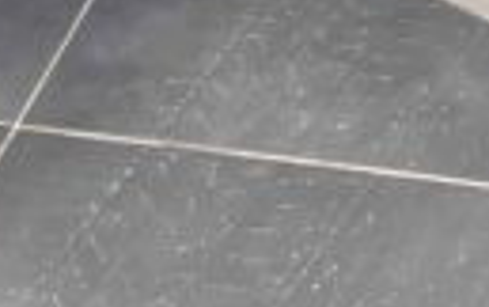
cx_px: 550
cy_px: -1076
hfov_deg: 9.5
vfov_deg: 5.1
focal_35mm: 218
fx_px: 2909
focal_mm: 5.1
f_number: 1.6
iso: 64
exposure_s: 1/100
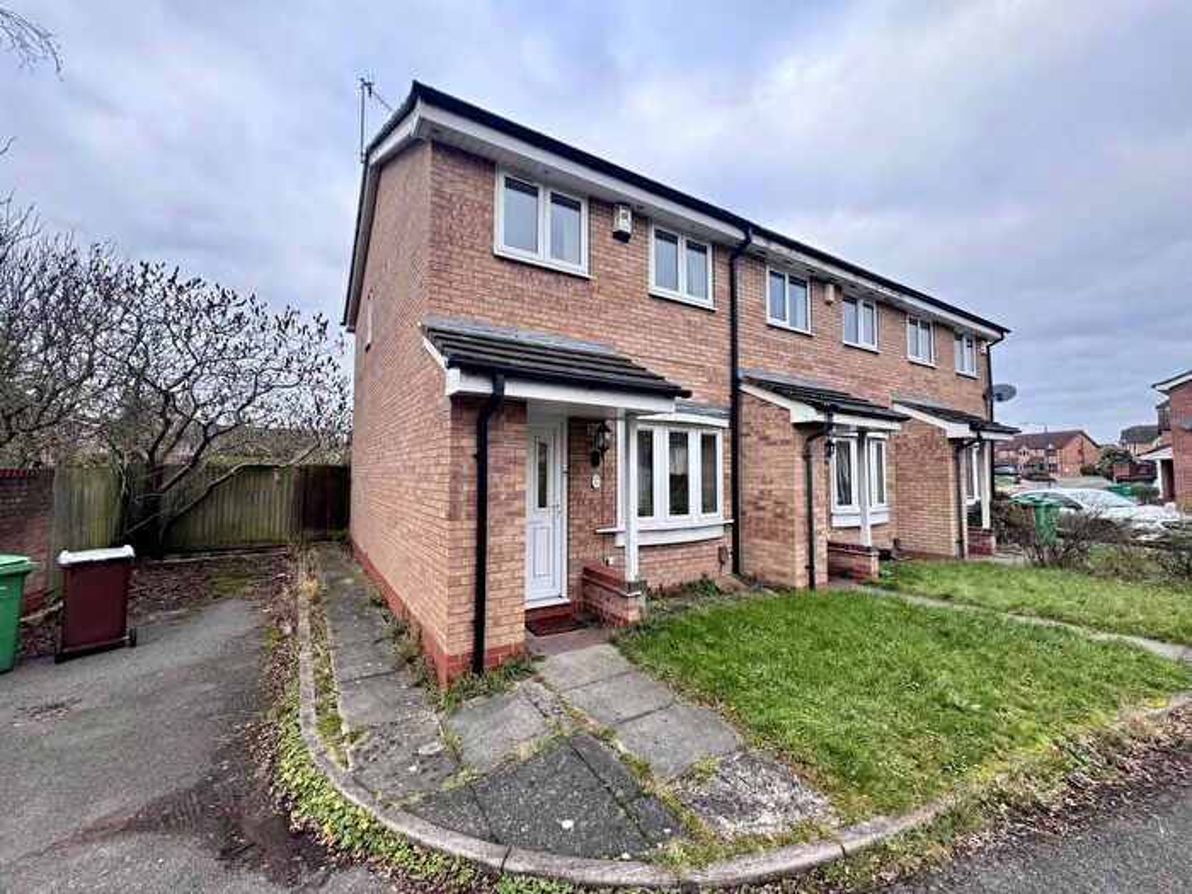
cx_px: 596
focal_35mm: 14
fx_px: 482
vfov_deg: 85.7
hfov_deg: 102.1
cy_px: 447
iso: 50
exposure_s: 1/99
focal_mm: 2.22
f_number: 2.2
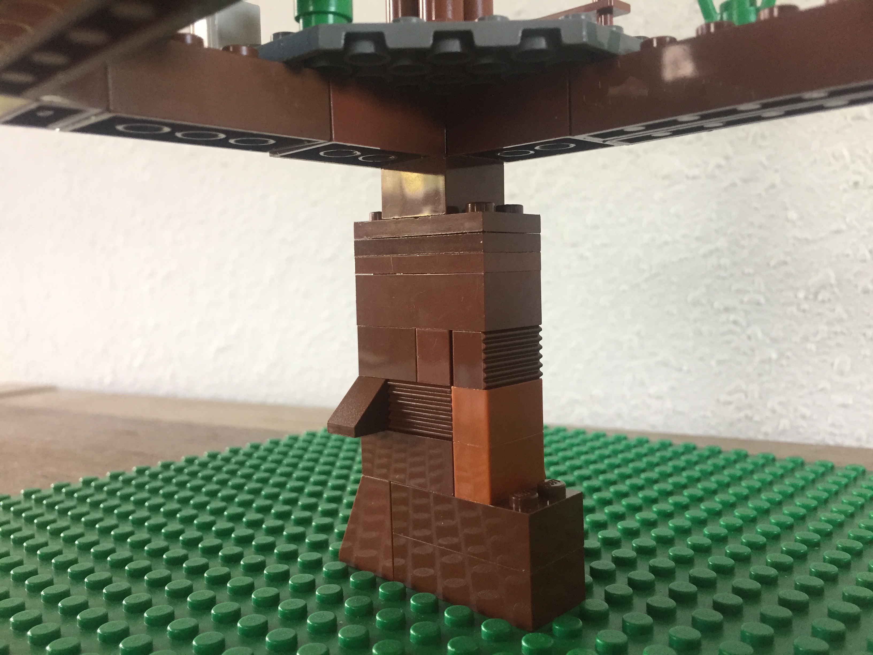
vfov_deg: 48.2
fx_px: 731
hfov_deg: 61.7
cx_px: 436
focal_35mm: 29
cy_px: 328
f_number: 2.2
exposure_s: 1/30
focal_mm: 4.15
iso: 125
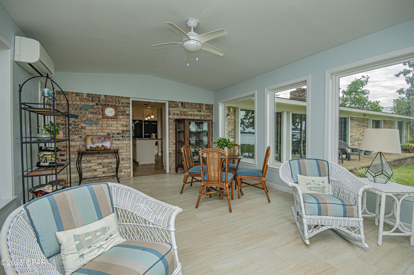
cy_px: 138
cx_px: 207
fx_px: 172
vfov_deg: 77.3
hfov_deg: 100.4
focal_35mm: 15
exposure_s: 1/80
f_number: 8
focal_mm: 10
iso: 400
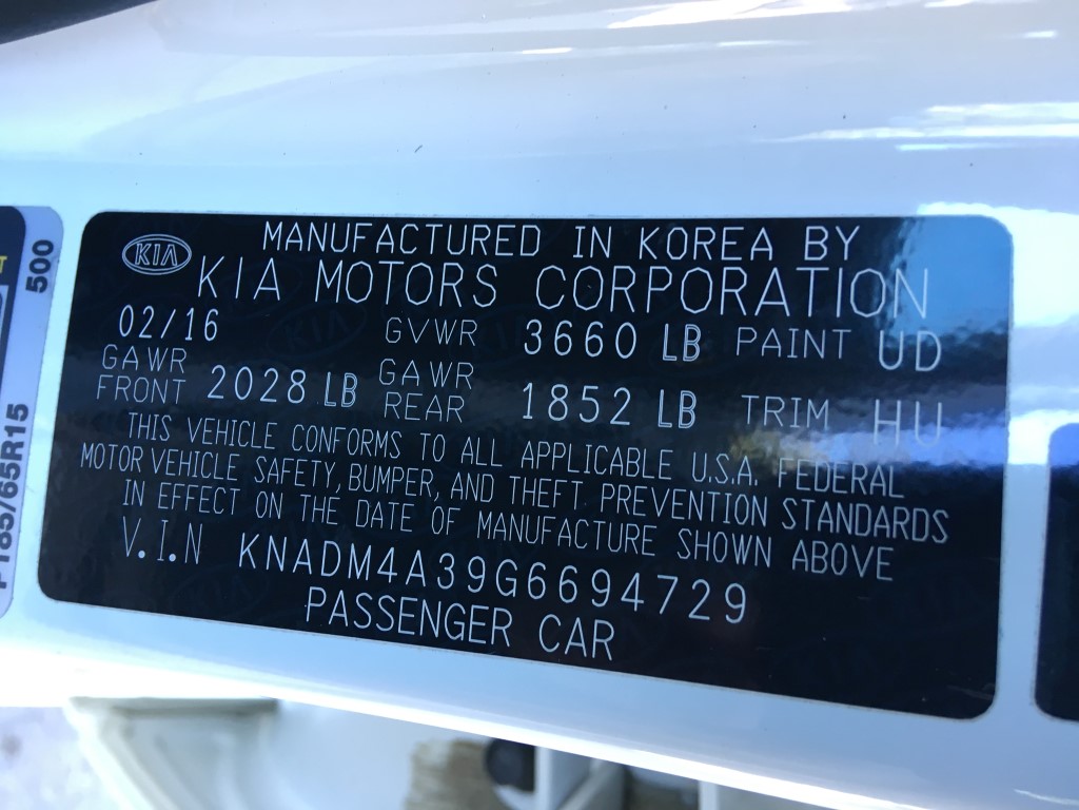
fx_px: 904
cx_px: 540
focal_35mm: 29
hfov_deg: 61.7
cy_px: 405
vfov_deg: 48.2
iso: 64
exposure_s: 1/30
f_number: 2.2
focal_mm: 4.15
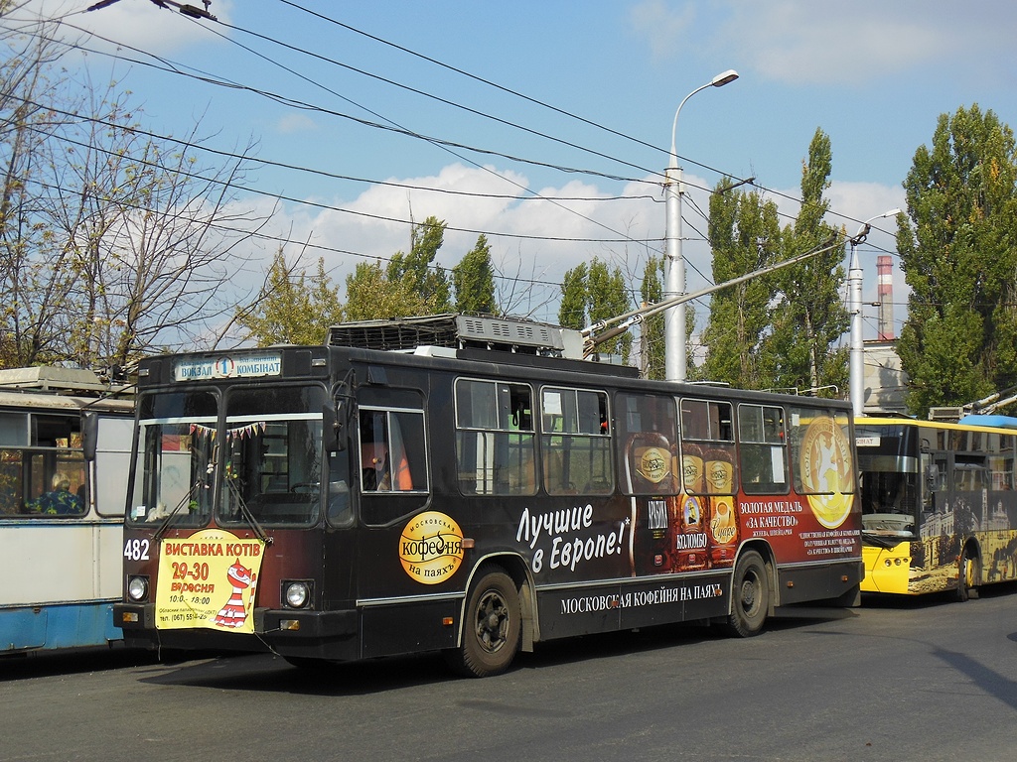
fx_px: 1675
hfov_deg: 33.8
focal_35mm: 57
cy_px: 381
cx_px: 508
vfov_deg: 25.7
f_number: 4.1
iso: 125
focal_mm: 10.2
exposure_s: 1/1250
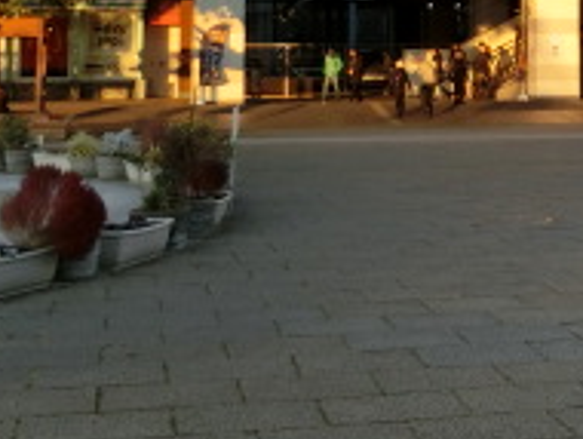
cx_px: 592
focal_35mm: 84
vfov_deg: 16.9
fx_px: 1417
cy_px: -74
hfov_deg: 22.3
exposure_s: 1/200
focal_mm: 4.5
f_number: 3.5
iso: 80
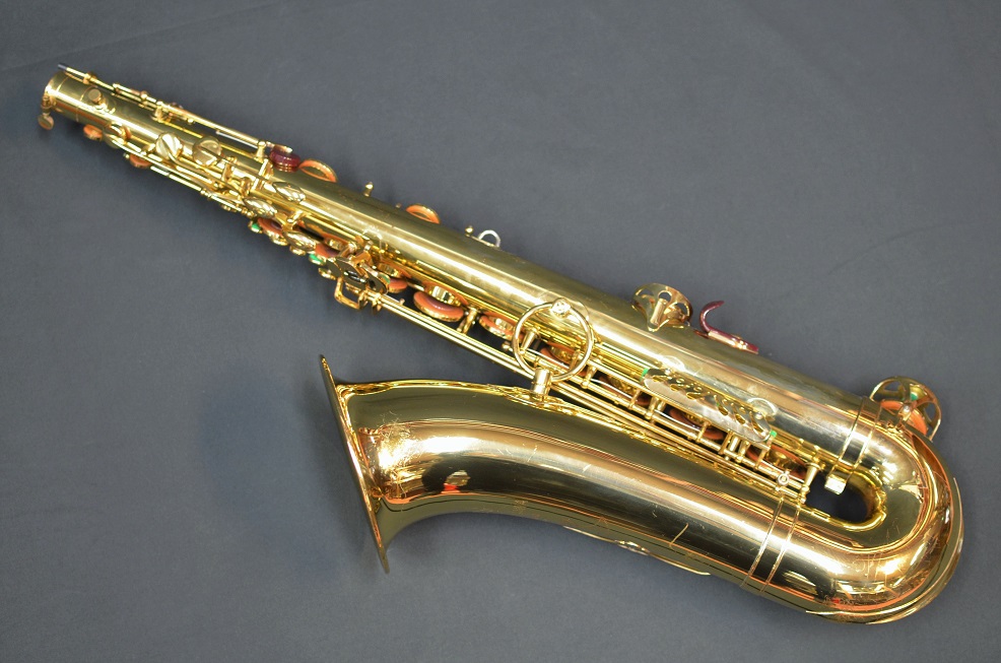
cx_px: 500
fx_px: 1457
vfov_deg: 25.6
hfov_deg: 37.9
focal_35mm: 52
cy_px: 332
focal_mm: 35
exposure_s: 1/30
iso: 800
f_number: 2.8
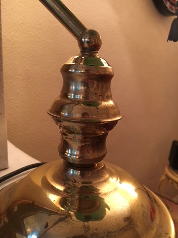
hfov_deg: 48.2
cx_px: 89
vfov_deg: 61.7
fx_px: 199
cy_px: 119
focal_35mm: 29
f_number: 2.2
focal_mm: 4.15
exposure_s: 1/33
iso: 160
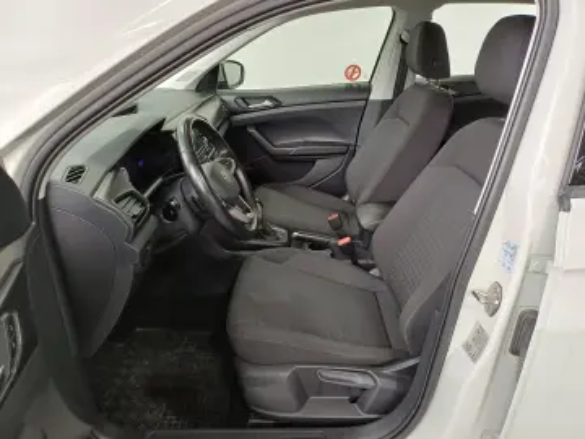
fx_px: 422
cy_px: 220
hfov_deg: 69.4
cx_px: 292
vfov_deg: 54.9
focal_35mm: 25
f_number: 1.8
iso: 160
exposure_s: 1/50
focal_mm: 4.65
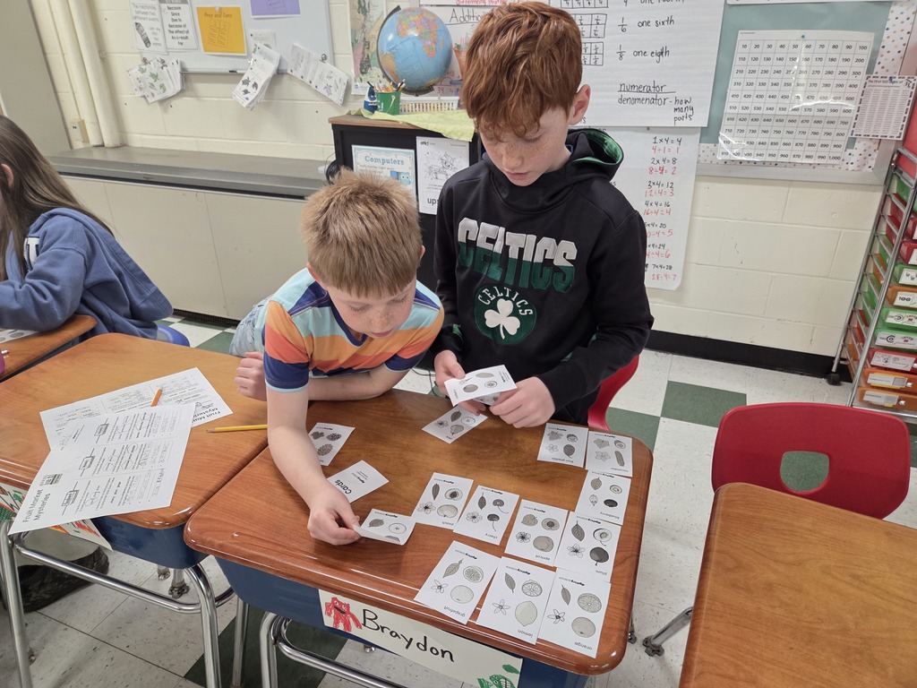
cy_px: 344
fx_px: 609
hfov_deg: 73.9
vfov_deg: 58.9
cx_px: 458
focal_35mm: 23
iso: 500
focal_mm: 5.4
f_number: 1.8
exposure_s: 1/120
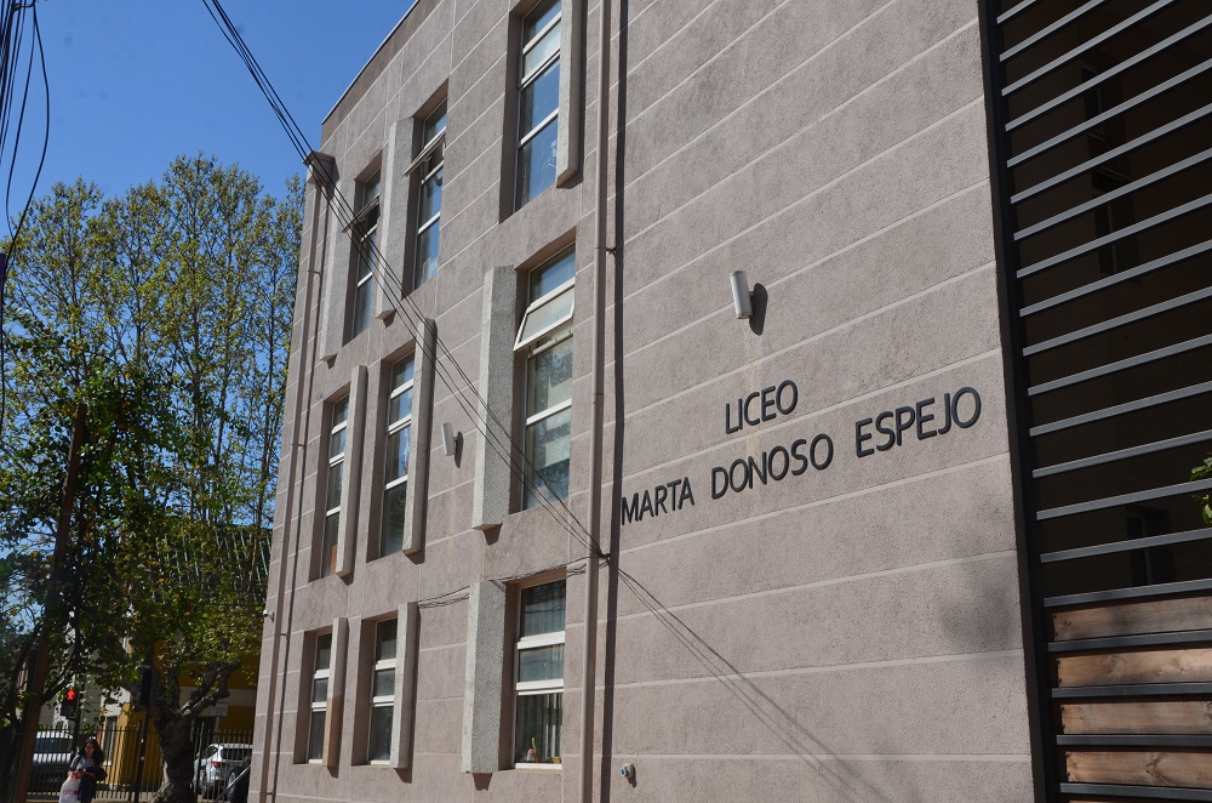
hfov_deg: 53.2
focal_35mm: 36
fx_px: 1209
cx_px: 606
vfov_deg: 36.7
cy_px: 402
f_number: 13
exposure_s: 1/500
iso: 400
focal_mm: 24
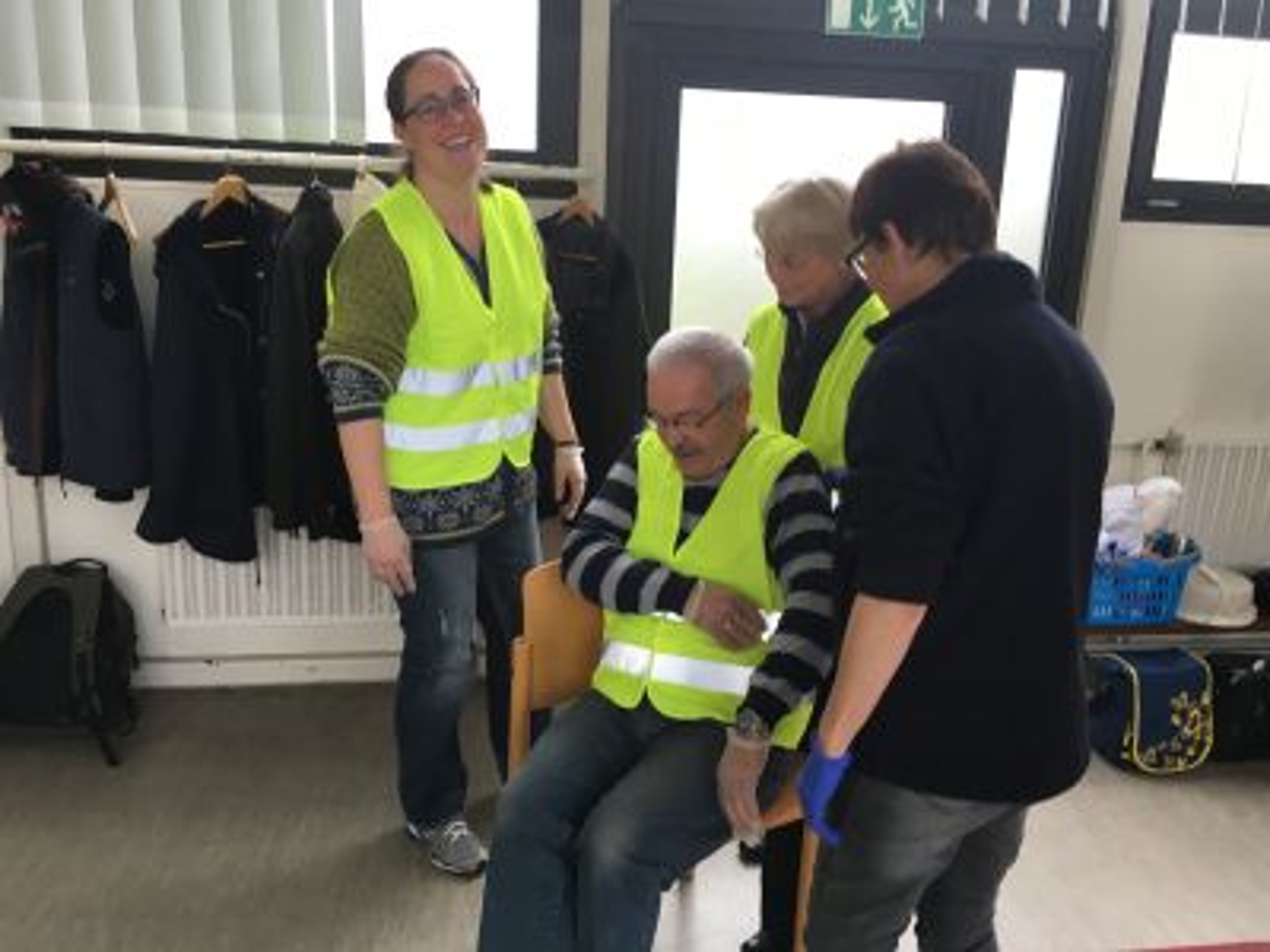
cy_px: 476
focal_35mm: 29
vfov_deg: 48.2
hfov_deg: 61.7
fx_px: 1064
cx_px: 635
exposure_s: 1/33
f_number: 2.2
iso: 32
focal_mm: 4.15
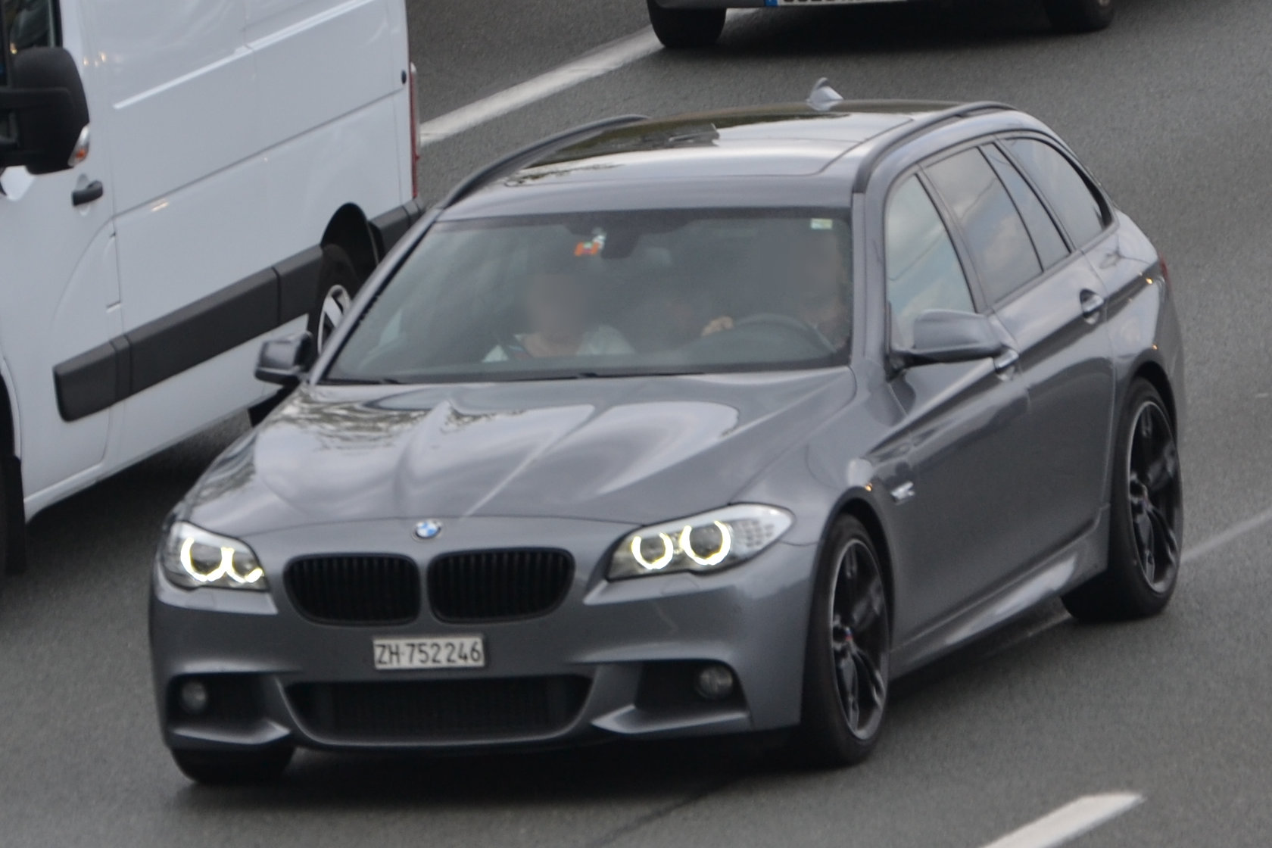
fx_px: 7684
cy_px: 424
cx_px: 636
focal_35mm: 218
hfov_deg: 9.5
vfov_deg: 6.3
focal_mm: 145
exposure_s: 1/400
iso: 100
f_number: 5
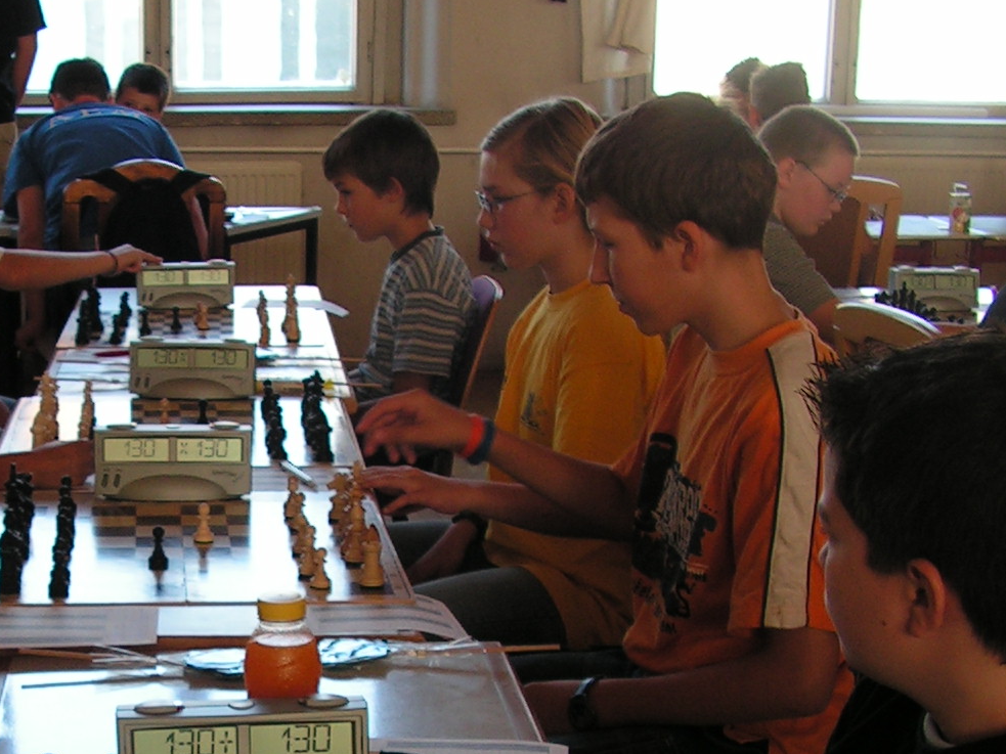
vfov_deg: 19.3
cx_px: 186
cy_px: 676
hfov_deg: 25.5
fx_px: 2179
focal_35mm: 75
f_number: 3.2
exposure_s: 1/50
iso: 80
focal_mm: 6
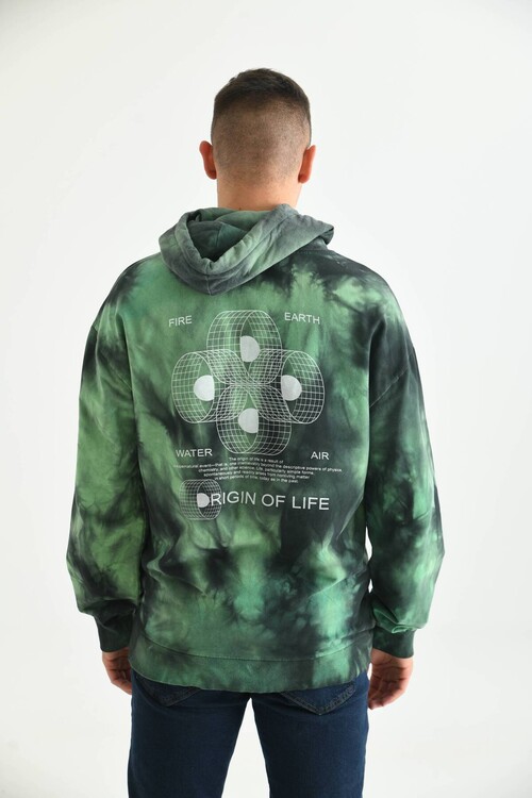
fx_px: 1286
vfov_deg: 34.5
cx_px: 266
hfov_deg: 23.4
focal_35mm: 58
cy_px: 399
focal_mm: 58
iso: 160
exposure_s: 1/125
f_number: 5.6
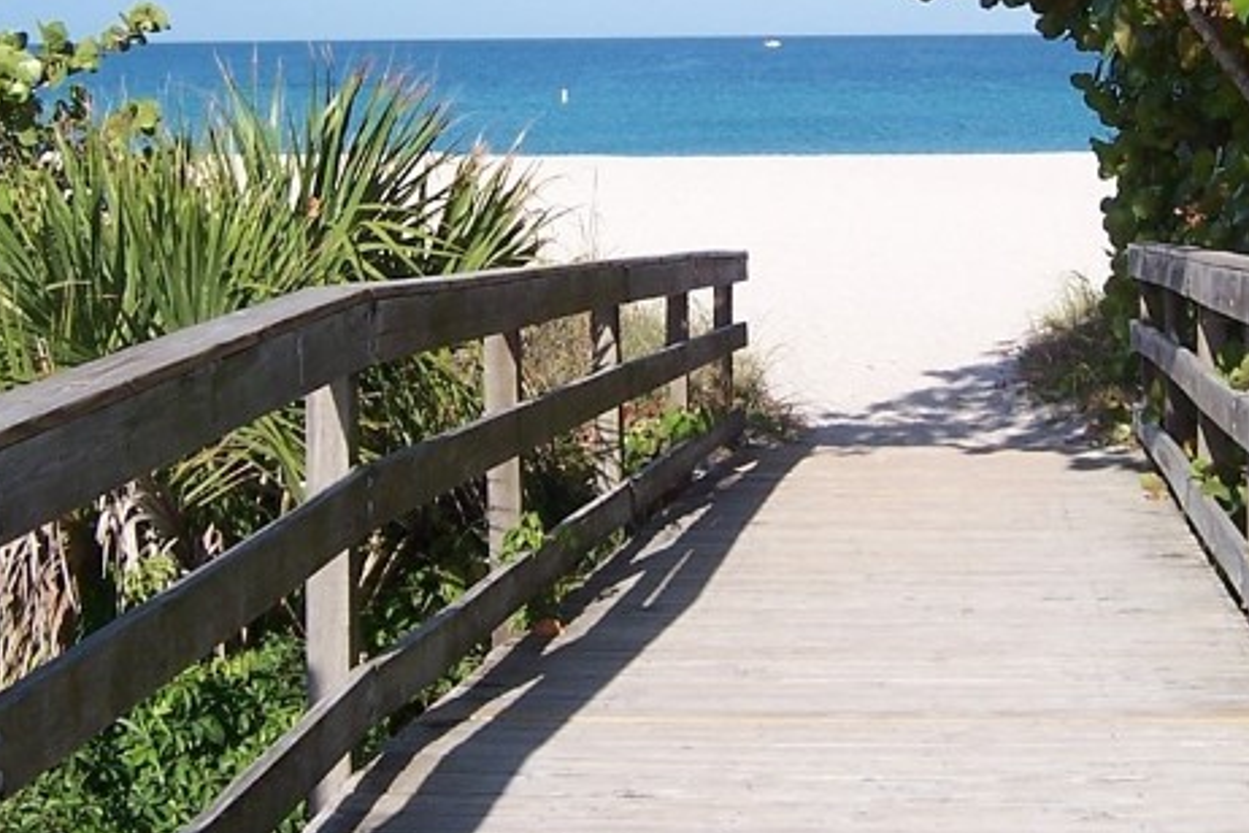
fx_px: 2637
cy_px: 119
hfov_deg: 26.6
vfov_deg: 17.7
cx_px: 741
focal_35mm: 76
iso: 80
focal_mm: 5.5
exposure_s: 1/1000
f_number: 3.4
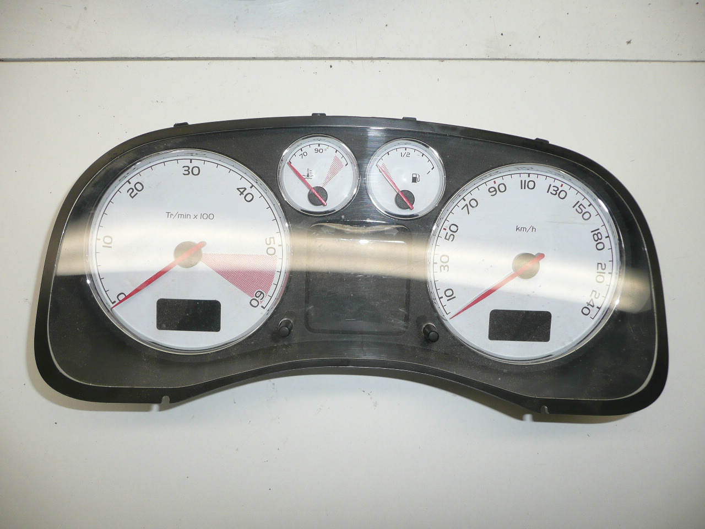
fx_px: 570
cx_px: 352
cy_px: 264
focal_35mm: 28
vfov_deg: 49.7
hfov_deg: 63.4
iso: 100
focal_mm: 4.6
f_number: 3.3
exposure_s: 1/125
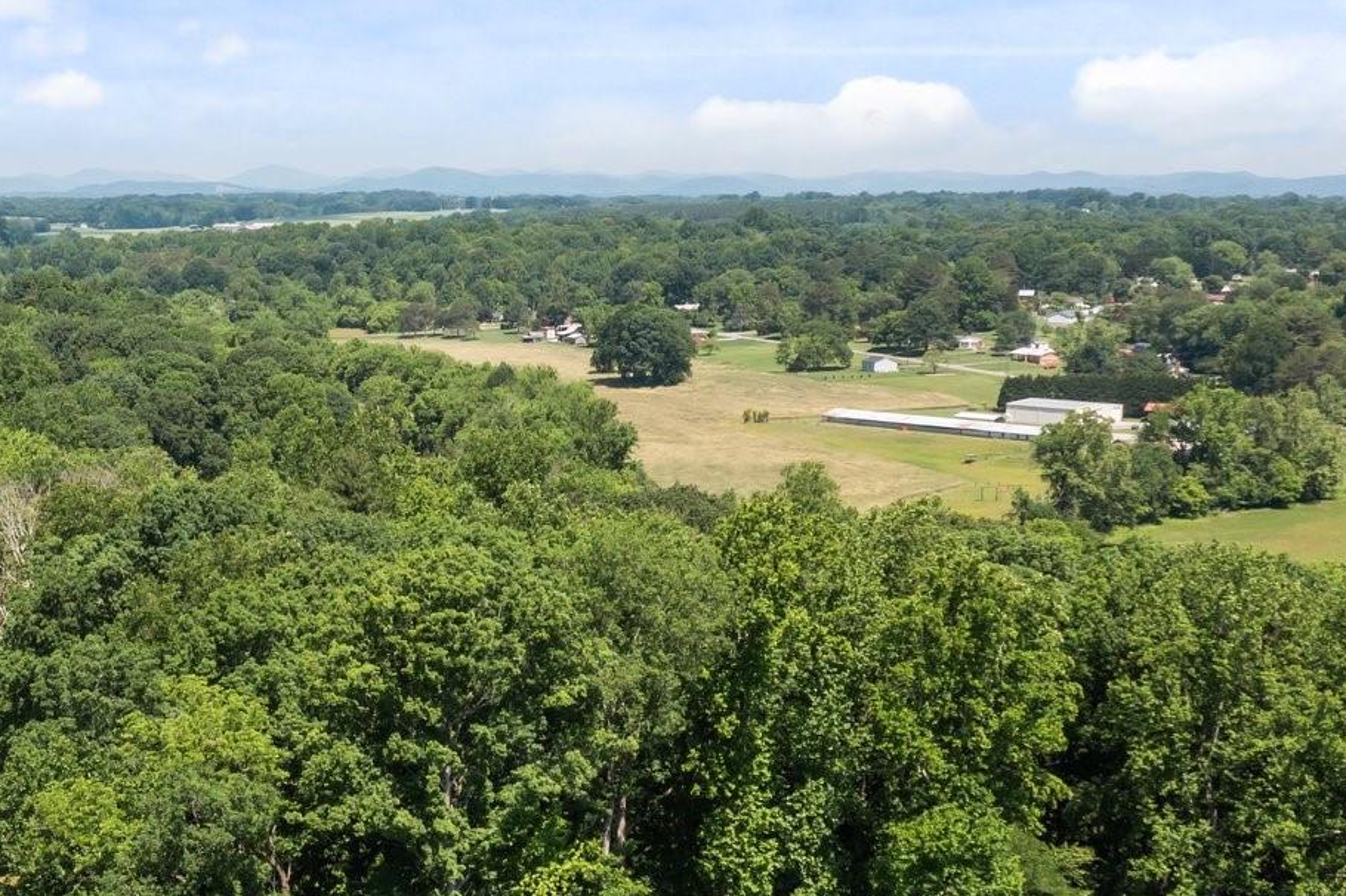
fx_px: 2355
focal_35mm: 63
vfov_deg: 21.5
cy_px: 556
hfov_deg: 30.9
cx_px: 226
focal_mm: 10.26
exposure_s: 1/500
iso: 100
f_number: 5
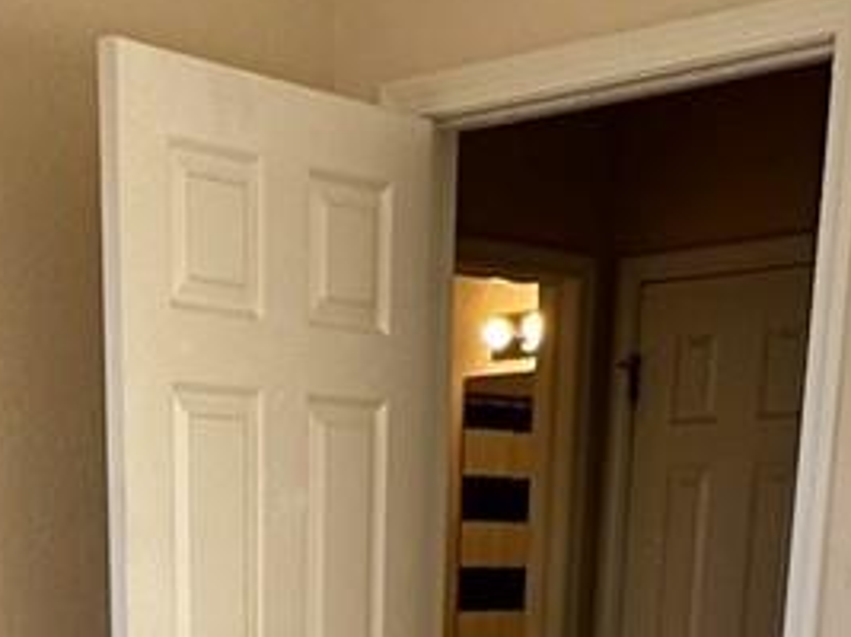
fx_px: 2064
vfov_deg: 14.0
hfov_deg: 23.1
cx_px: 207
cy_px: 1379
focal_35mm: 84
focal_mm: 2.22
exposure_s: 1/99
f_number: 2.2
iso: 64
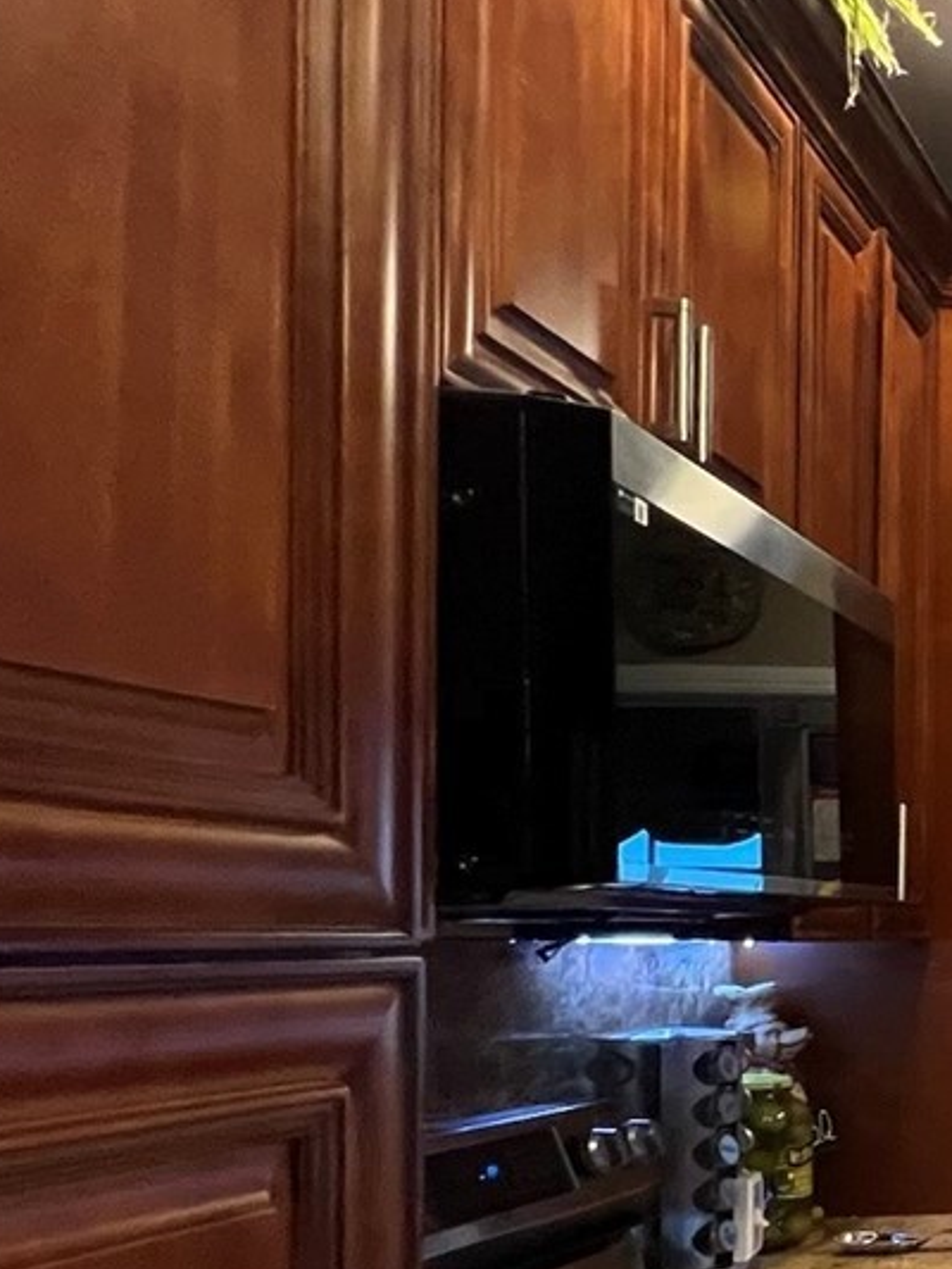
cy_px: 957
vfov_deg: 46.1
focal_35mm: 39
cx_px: 1792
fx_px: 1430
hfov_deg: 21.0
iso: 500
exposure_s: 1/60
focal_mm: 1.57
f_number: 1.8
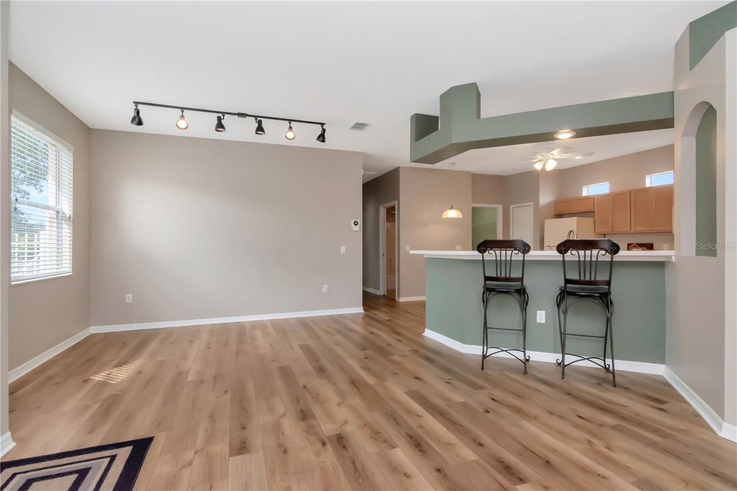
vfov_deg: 72.0
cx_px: 368
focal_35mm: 16
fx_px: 338
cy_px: 246
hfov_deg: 95.0
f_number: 13
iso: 1250
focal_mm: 11
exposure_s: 1/125
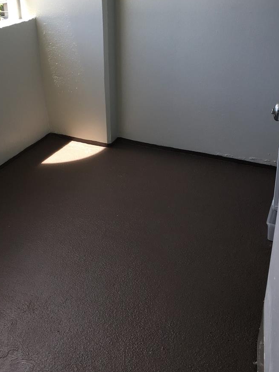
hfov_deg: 35.9
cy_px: 142
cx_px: 113
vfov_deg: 46.4
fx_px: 430
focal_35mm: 40
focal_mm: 4.15
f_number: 2.2
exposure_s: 1/223
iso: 25
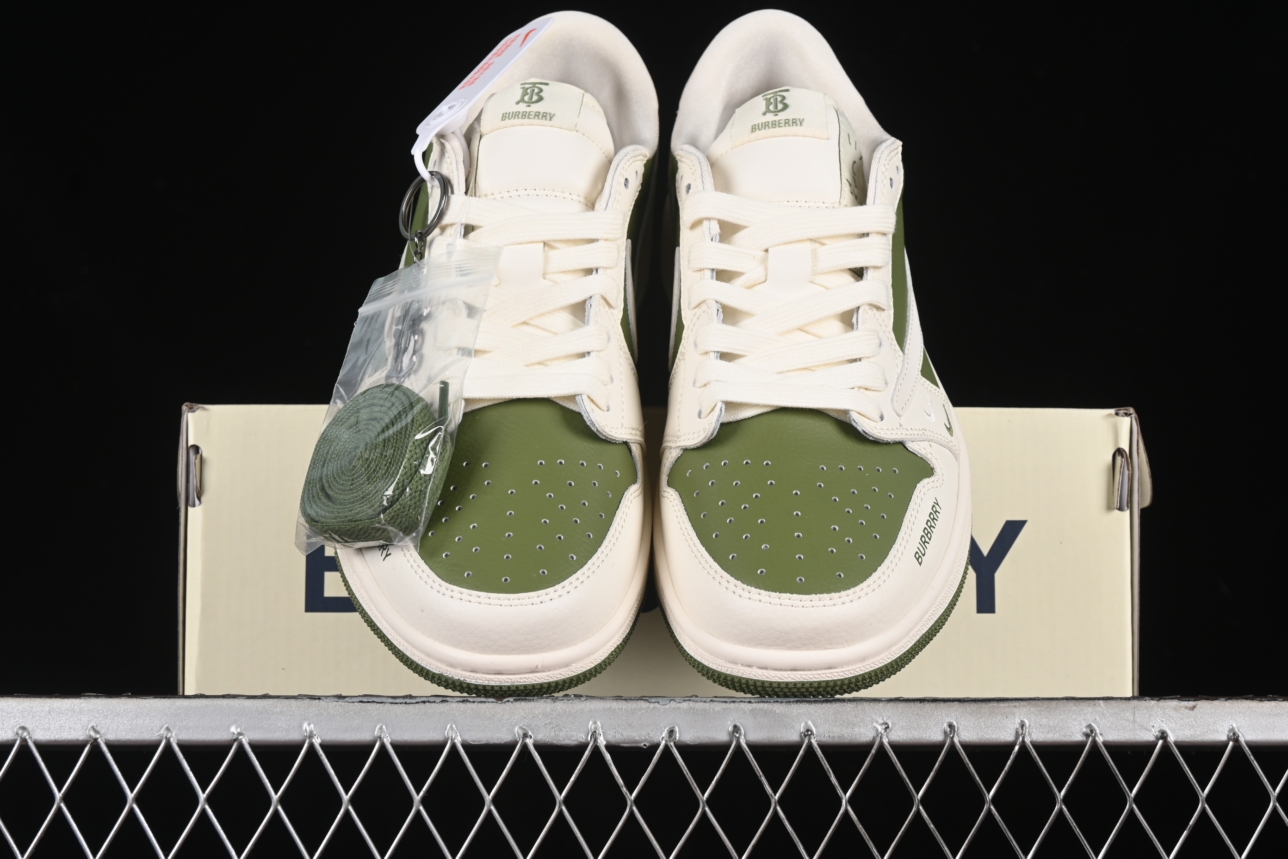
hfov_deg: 27.0
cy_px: 430
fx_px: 2683
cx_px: 644
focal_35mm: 75
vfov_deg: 18.2
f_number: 8
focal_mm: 50
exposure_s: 1/80
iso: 160
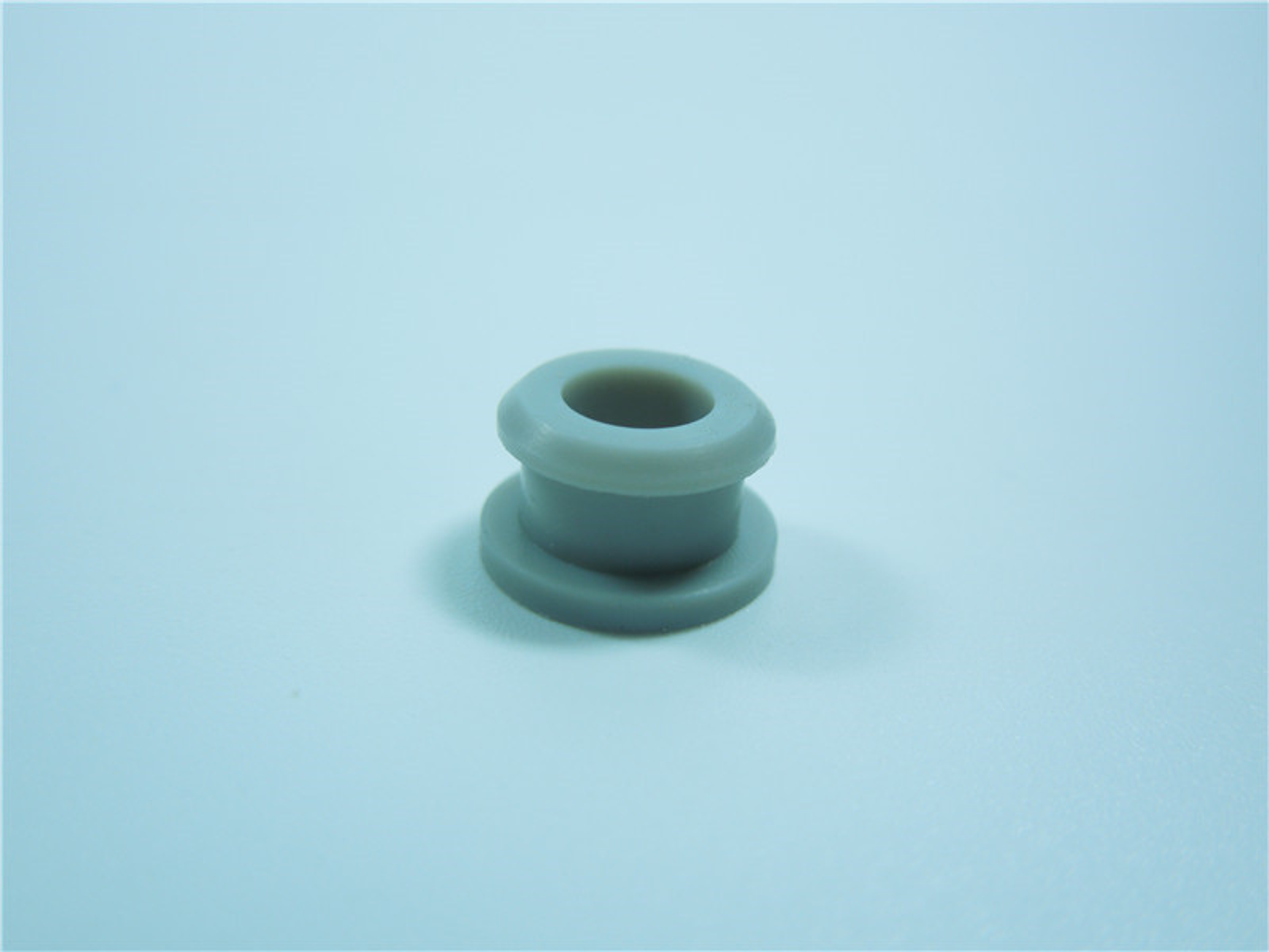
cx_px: 634
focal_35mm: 35
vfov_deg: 40.7
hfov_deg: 52.6
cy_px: 476
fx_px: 1283
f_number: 3.7
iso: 100
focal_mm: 6.3
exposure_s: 1/80
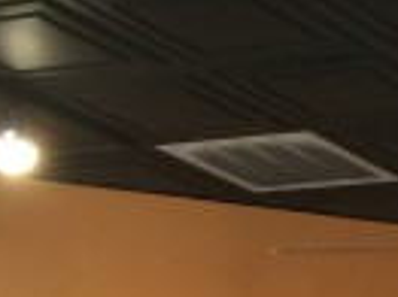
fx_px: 1953
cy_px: 555
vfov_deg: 8.4
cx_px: 835
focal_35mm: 170
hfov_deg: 10.5
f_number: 2.2
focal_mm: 4.15
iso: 100
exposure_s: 1/10
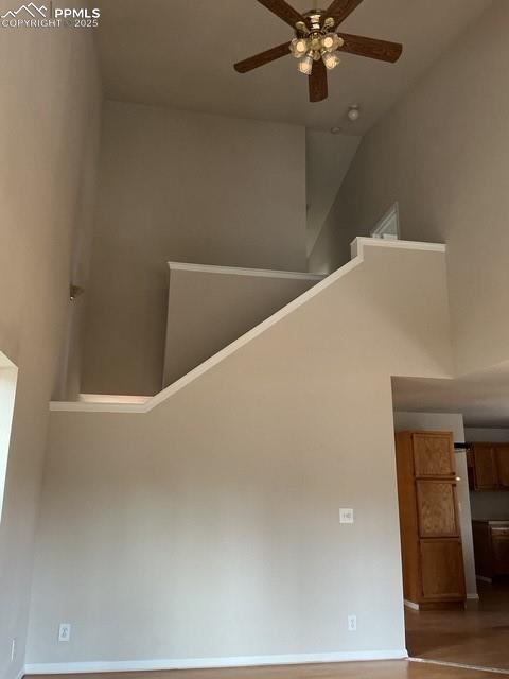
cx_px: 254
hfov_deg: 48.2
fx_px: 569
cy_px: 340
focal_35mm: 29
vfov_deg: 61.7
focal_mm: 3
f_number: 1.8
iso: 100
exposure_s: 1/50
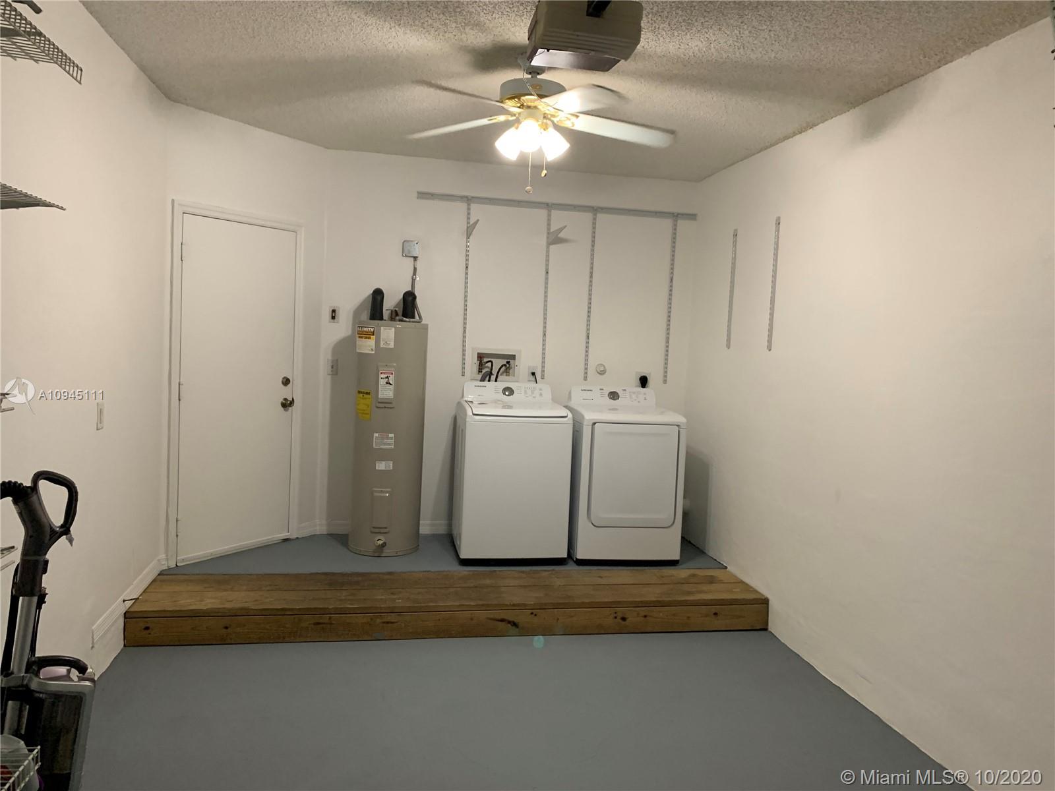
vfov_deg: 53.1
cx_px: 528
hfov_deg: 67.3
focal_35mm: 26
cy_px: 396
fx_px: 792
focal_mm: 4.25
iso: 200
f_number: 1.8
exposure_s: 1/60
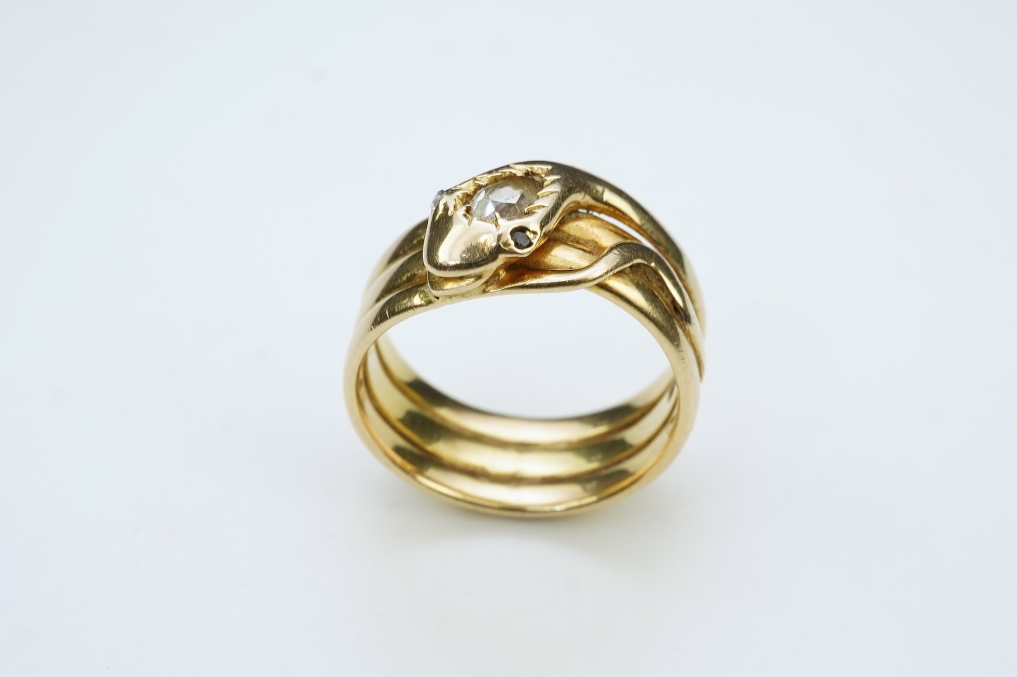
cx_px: 508
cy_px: 338
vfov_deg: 29.8
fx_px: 1270
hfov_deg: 43.6
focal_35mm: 45
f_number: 18
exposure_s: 1/20
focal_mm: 30
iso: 400
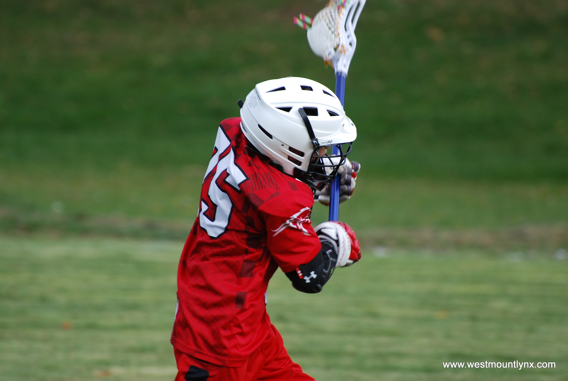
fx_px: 7115
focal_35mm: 450
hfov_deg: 4.6
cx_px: 284
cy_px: 190
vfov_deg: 3.1
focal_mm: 300
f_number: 5.6
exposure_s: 1/500
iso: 220
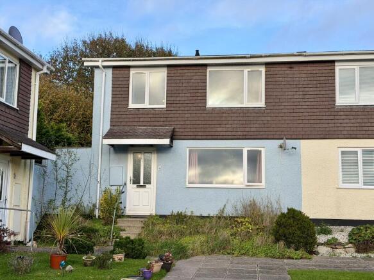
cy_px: 140
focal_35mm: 48
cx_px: 187
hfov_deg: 39.7
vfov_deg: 30.3
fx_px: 518
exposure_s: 1/1377
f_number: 1.78
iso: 80
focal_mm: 6.76
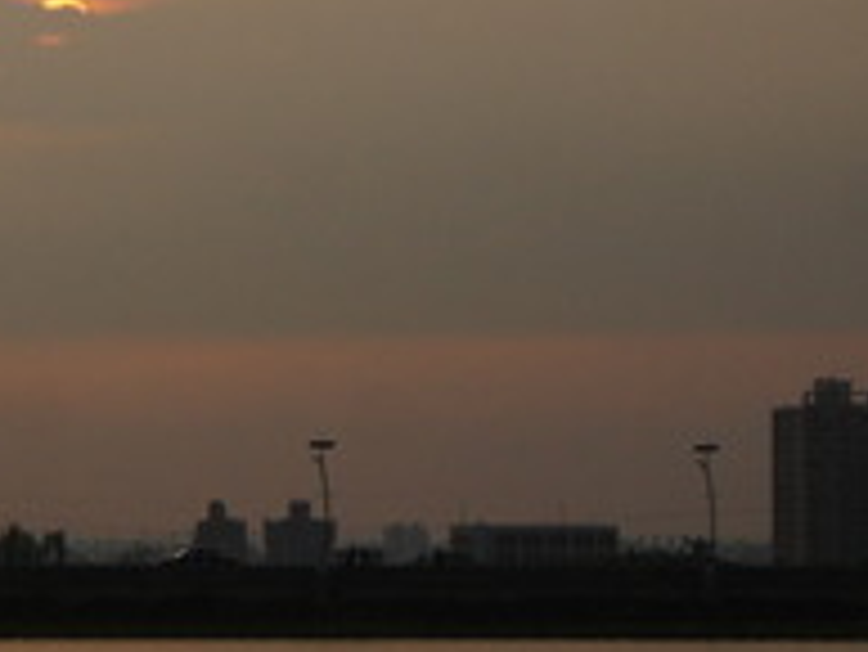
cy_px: 27
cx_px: 110
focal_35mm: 223
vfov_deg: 6.7
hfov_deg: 8.8
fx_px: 5595
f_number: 5.6
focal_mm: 50
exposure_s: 1/1600
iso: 400
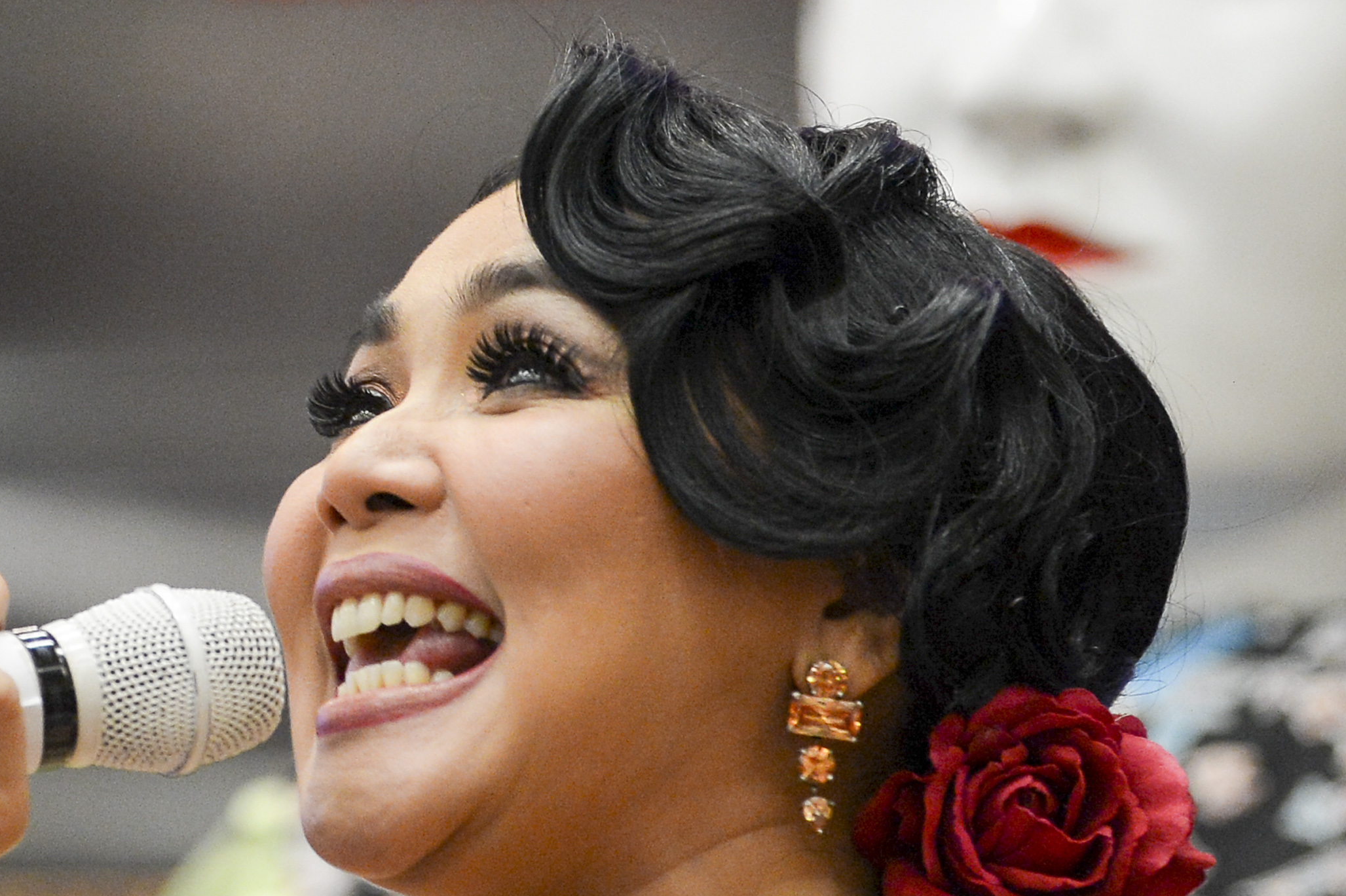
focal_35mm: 292
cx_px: 543
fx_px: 10912
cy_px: 125
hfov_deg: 7.1
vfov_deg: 4.7
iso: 2500
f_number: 2.8
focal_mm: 120
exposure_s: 1/125
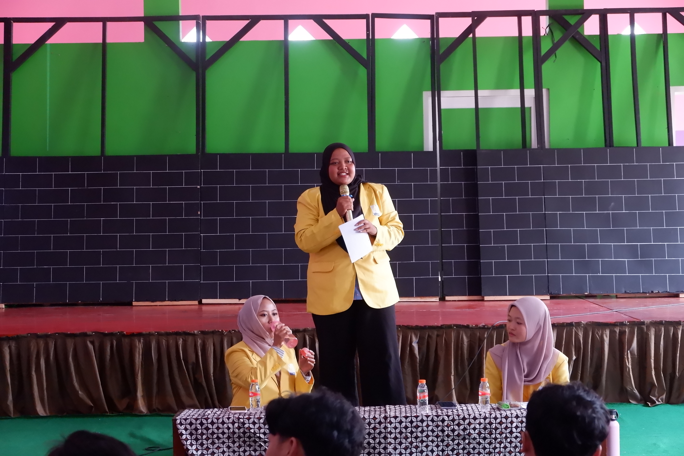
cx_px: 342
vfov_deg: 18.2
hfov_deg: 27.0
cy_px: 228
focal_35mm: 75
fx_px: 1425
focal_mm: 50
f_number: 5.6
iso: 3200
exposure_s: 1/70
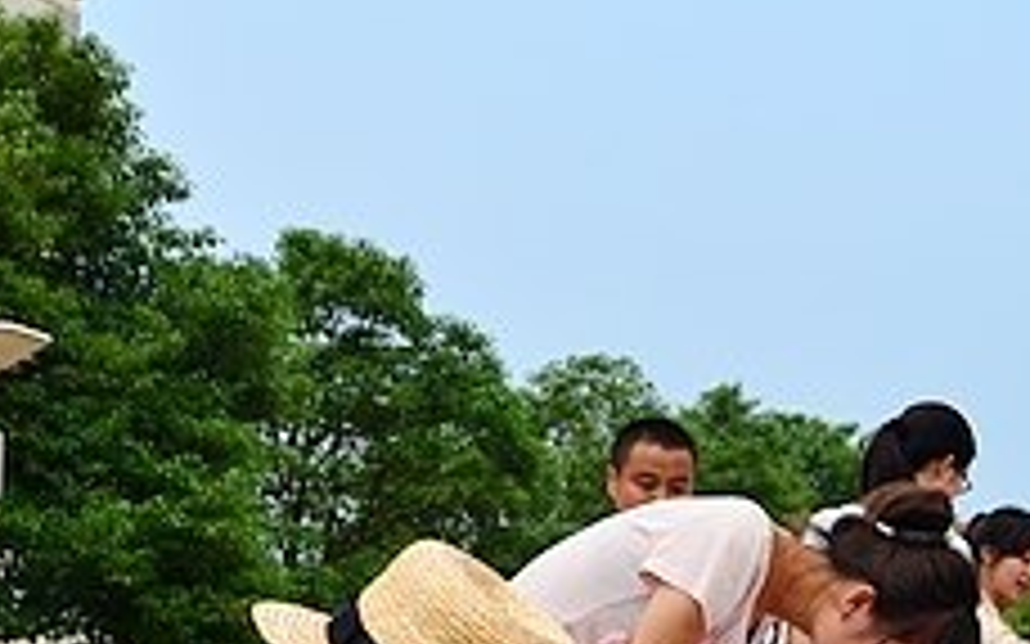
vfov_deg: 14.1
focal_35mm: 88
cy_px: 880
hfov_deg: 23.3
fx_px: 2470
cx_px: 783
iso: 640
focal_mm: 22
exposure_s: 1/80
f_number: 6.3
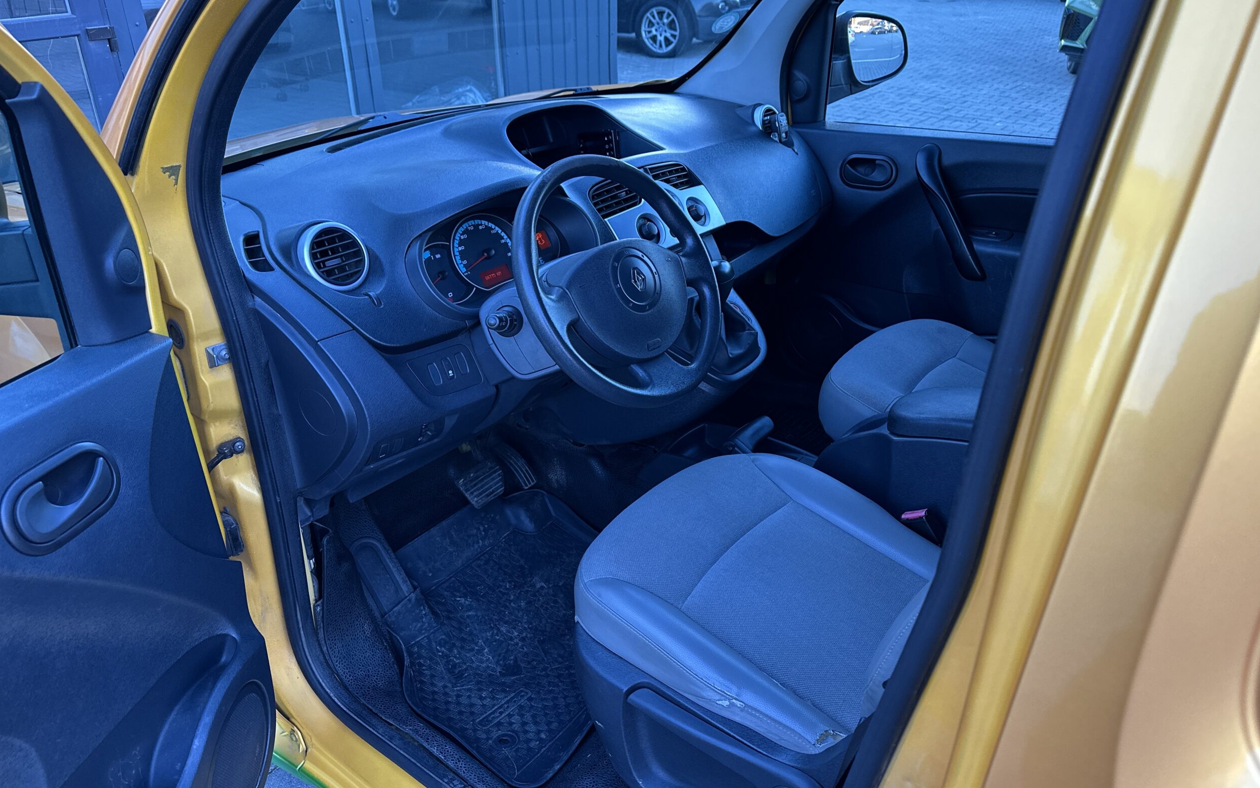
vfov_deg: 47.6
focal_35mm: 26
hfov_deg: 70.4
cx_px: 638
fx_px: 893
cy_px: 369
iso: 250
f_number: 1.78
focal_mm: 6.86
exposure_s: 1/81
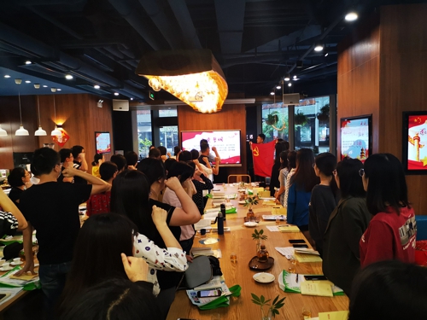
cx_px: 214
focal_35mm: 27
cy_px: 160
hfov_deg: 65.3
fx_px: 333
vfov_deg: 51.4
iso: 320
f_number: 1.8
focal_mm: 4.75
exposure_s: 1/100
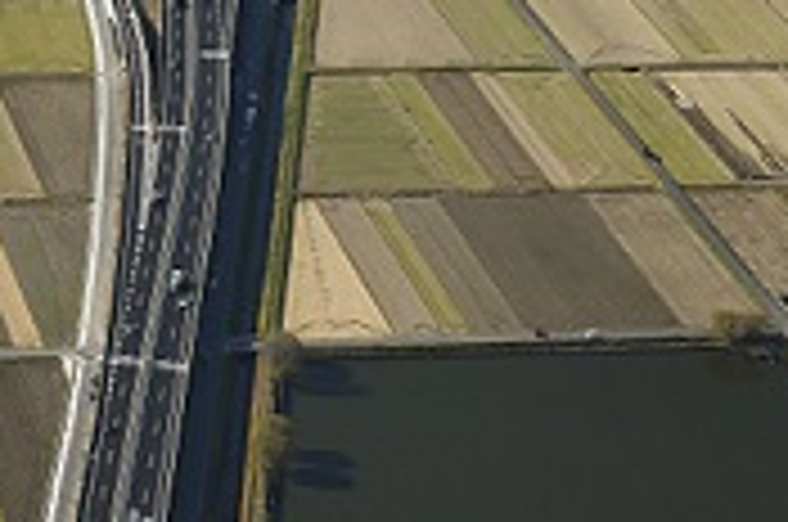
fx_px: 3605
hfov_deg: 12.4
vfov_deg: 8.2
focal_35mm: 165
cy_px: -180
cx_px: 104
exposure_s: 1/500
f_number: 9
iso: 200
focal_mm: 48
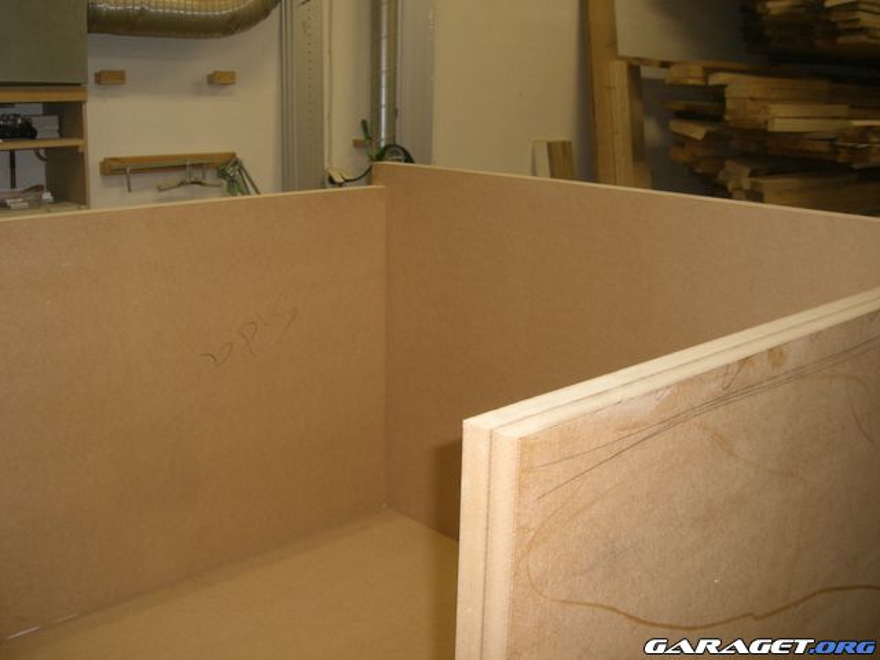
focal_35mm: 38
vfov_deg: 37.7
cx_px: 440
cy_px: 330
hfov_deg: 49.0
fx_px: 966
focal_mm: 6.2
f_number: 2.7
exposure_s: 1/60
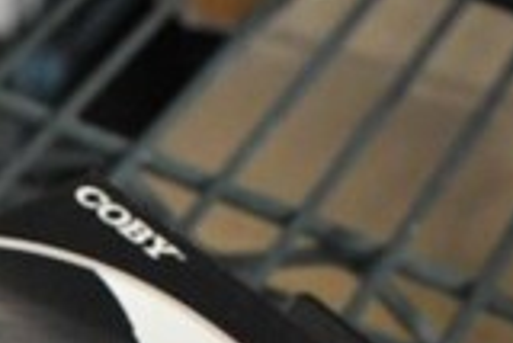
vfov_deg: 10.6
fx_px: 1710
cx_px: -205
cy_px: 648
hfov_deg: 15.9
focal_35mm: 120
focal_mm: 21
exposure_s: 1/125
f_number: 5.6
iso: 5000
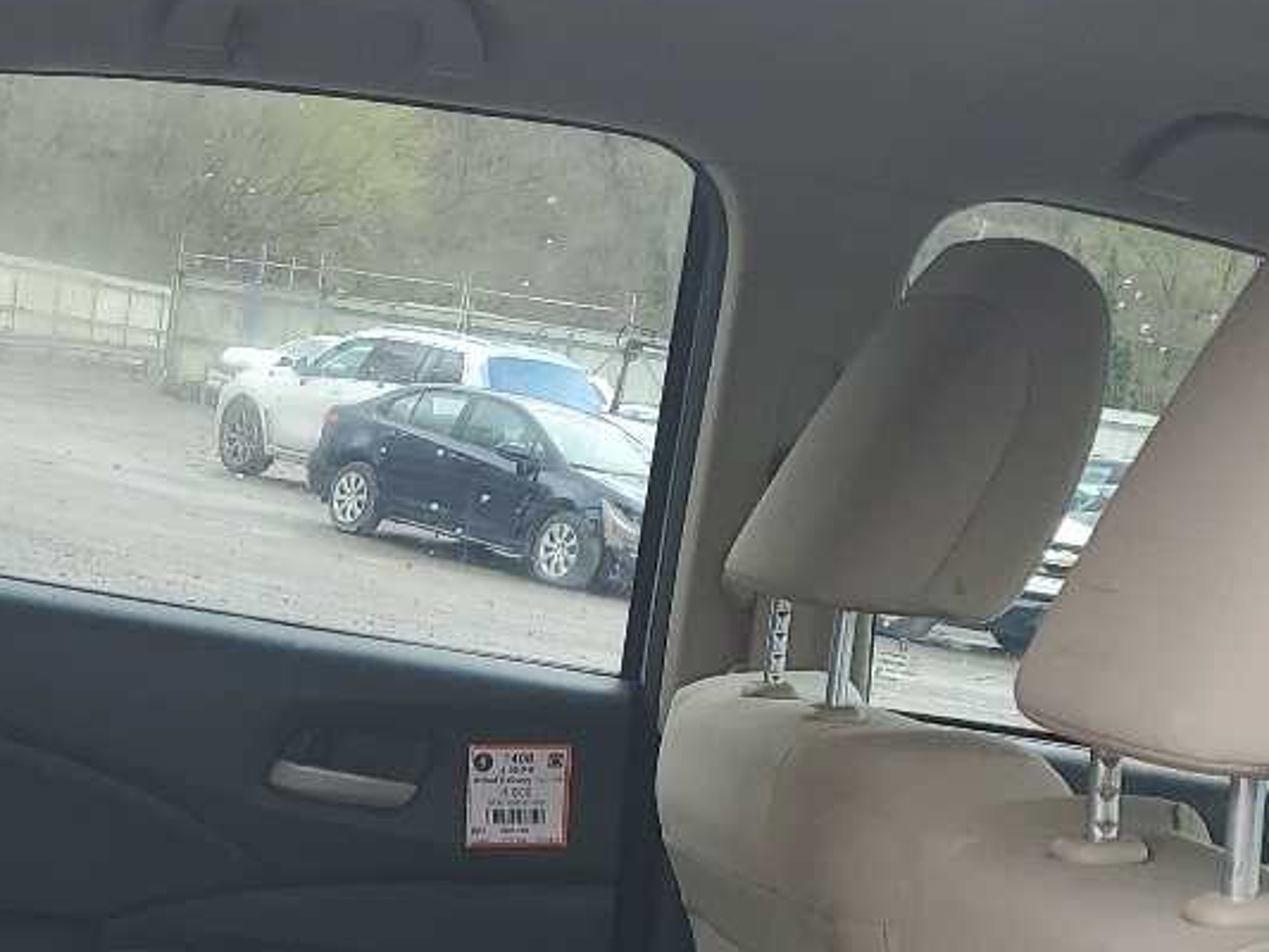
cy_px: 1280
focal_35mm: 78
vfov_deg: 17.6
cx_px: 224
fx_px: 2860
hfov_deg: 24.5
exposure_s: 1/370
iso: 50
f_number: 1.5
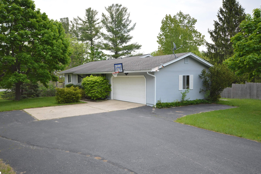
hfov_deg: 60.3
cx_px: 130
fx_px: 225
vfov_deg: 42.3
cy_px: 87
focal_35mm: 31
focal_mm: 20
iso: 100
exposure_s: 1/160
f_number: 6.3
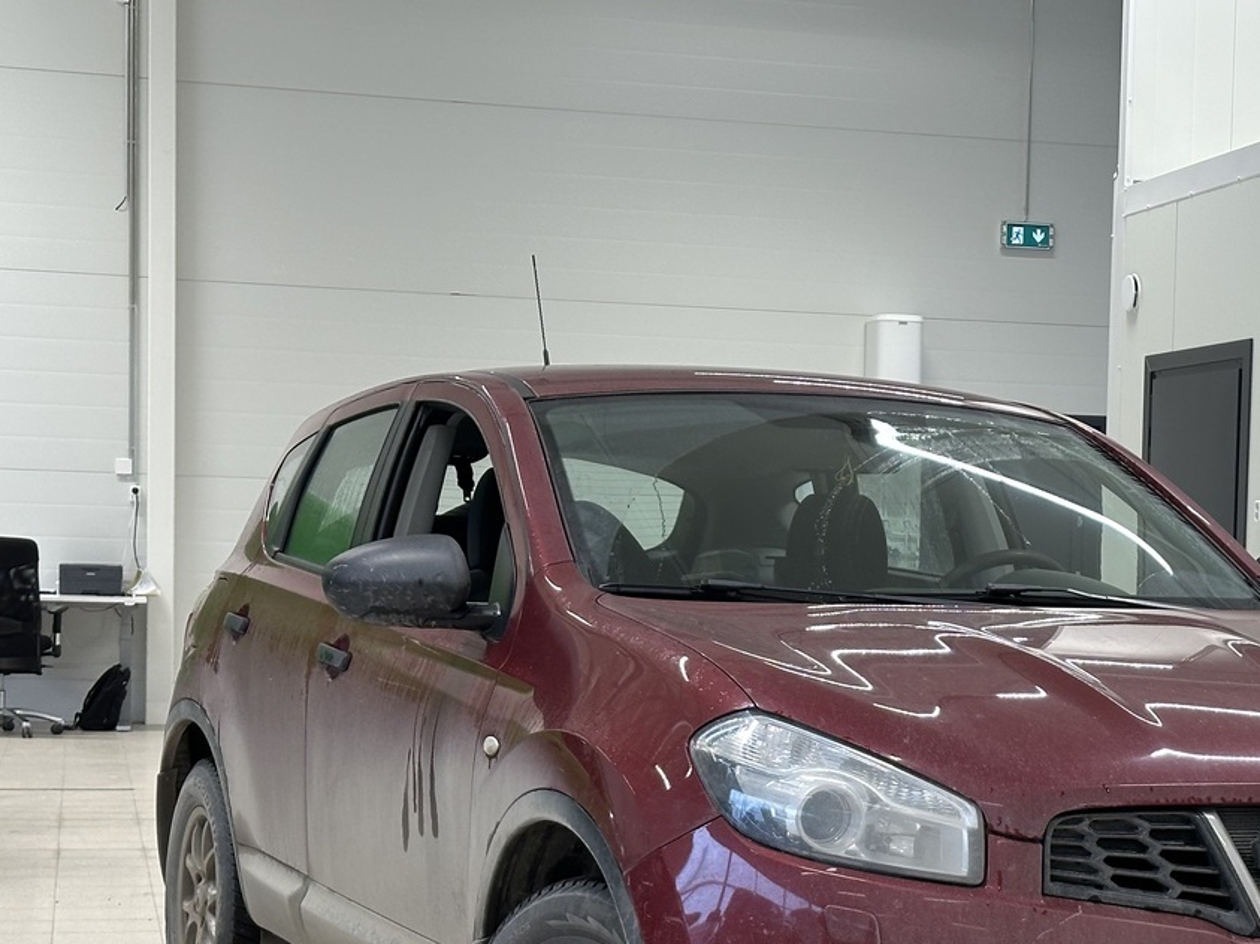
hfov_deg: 23.6
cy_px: 696
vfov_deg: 17.9
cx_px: 951
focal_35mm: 82
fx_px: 2984
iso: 80
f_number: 1.78
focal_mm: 6.86
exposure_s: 1/82
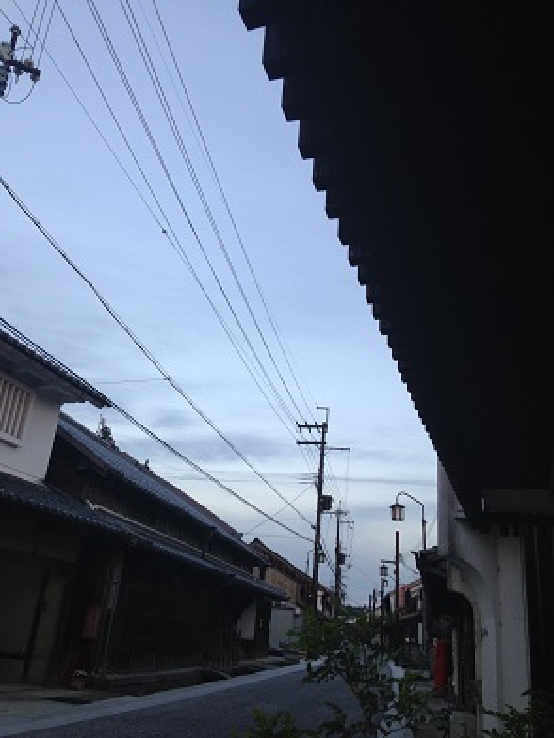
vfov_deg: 55.4
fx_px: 704
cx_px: 277
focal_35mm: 33
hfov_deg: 42.9
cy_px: 369
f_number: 2.4
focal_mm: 4.12
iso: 50
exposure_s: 1/30
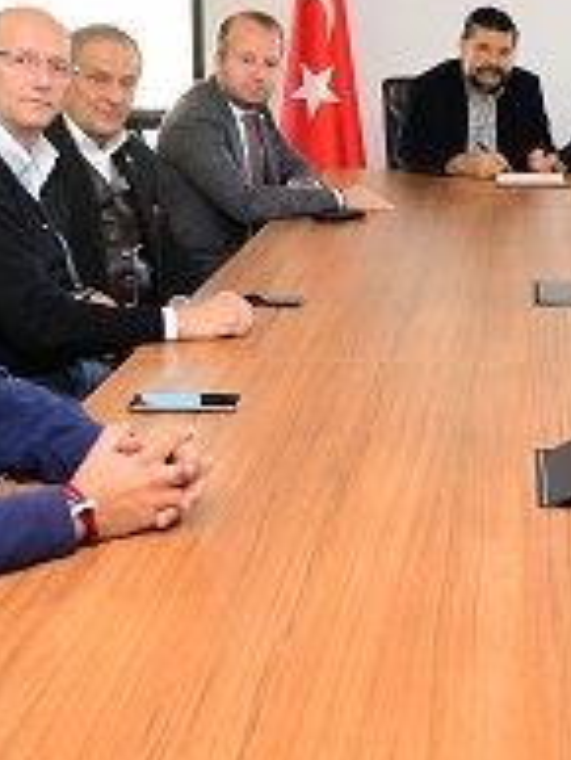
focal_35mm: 67
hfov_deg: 21.4
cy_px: 278
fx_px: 1472
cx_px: 524
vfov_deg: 28.8
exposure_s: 1/125
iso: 450
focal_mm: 16
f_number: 2.8
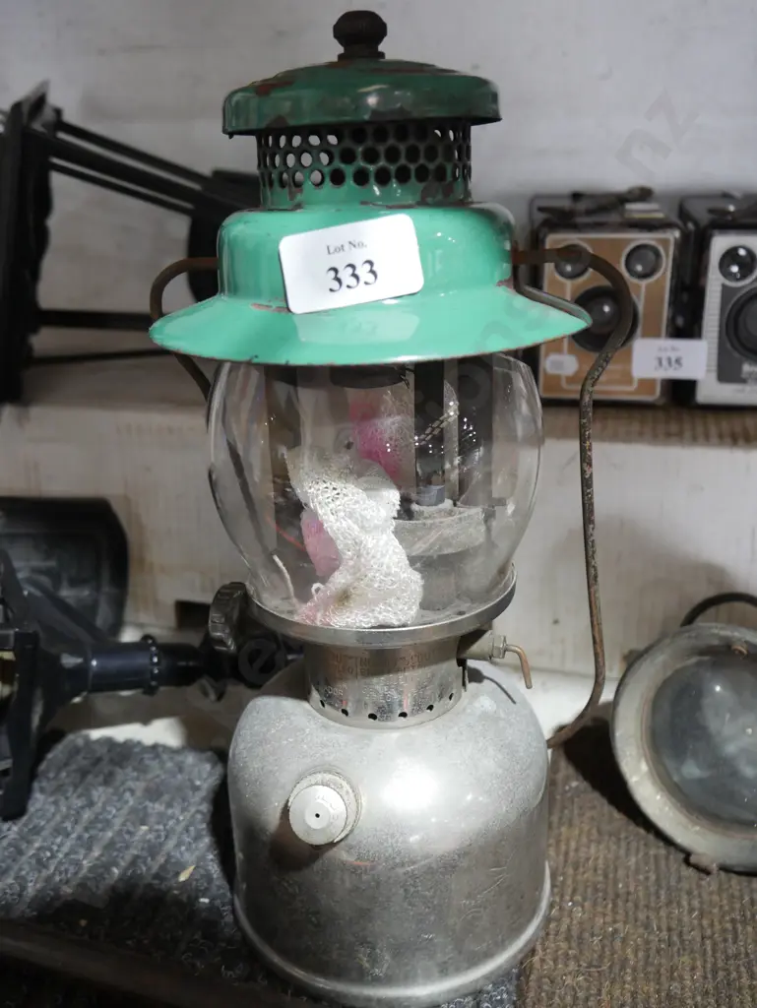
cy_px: 504
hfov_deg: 39.7
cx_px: 378
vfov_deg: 51.3
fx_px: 1049
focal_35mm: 36
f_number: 4
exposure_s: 1/60
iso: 1250
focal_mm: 18
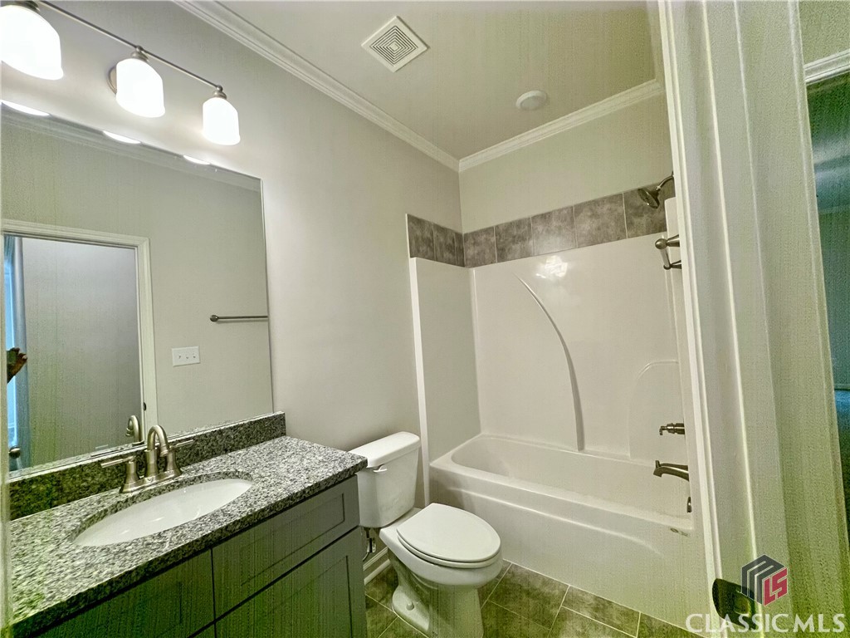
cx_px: 425
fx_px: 319
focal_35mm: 13
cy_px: 319
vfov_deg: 89.9
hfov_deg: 106.2
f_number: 1.8
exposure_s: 1/120
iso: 250
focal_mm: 1.57
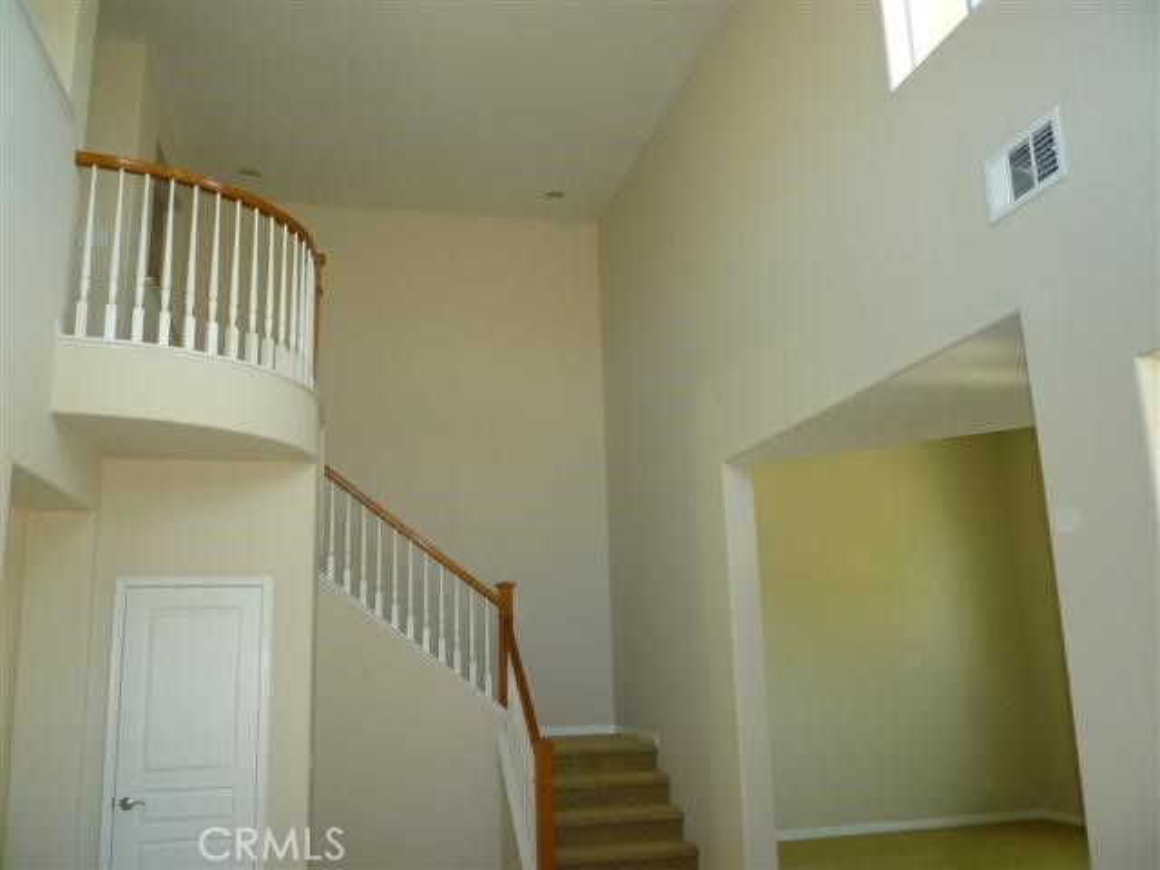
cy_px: 435
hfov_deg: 61.7
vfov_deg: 48.2
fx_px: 972
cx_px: 580
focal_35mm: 29
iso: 200
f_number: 3.3
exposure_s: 1/30
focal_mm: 5.2
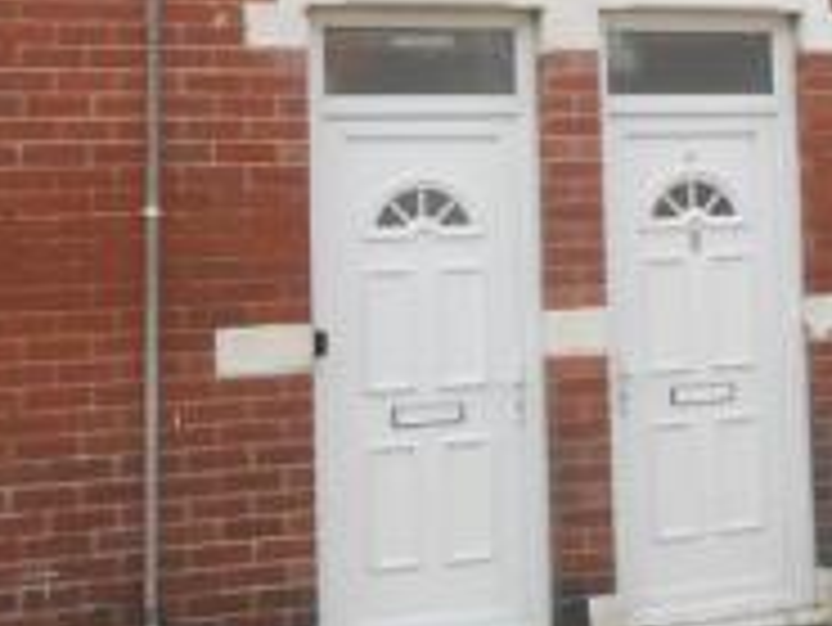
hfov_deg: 22.5
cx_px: 902
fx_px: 1972
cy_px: 70
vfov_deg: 17.8
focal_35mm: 82
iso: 80
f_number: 3.5
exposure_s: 1/160
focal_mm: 4.6
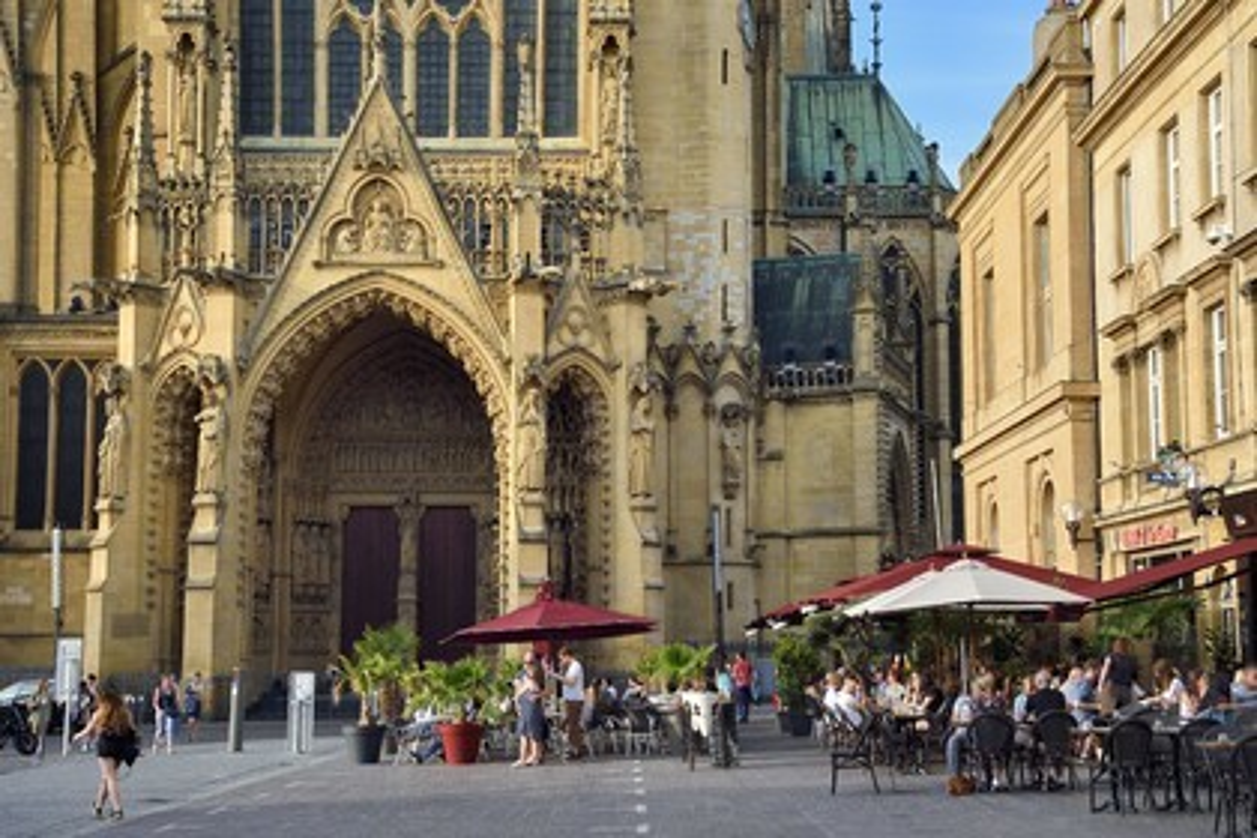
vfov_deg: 26.0
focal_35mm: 52
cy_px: 419
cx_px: 628
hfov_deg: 38.2
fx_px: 1816
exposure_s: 1/160
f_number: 8
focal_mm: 52
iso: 200
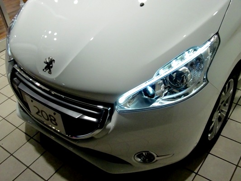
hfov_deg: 49.0
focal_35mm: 38
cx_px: 120
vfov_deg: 37.7
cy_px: 90
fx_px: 265
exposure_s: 1/30
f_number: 3.9
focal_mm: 6.66
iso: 400
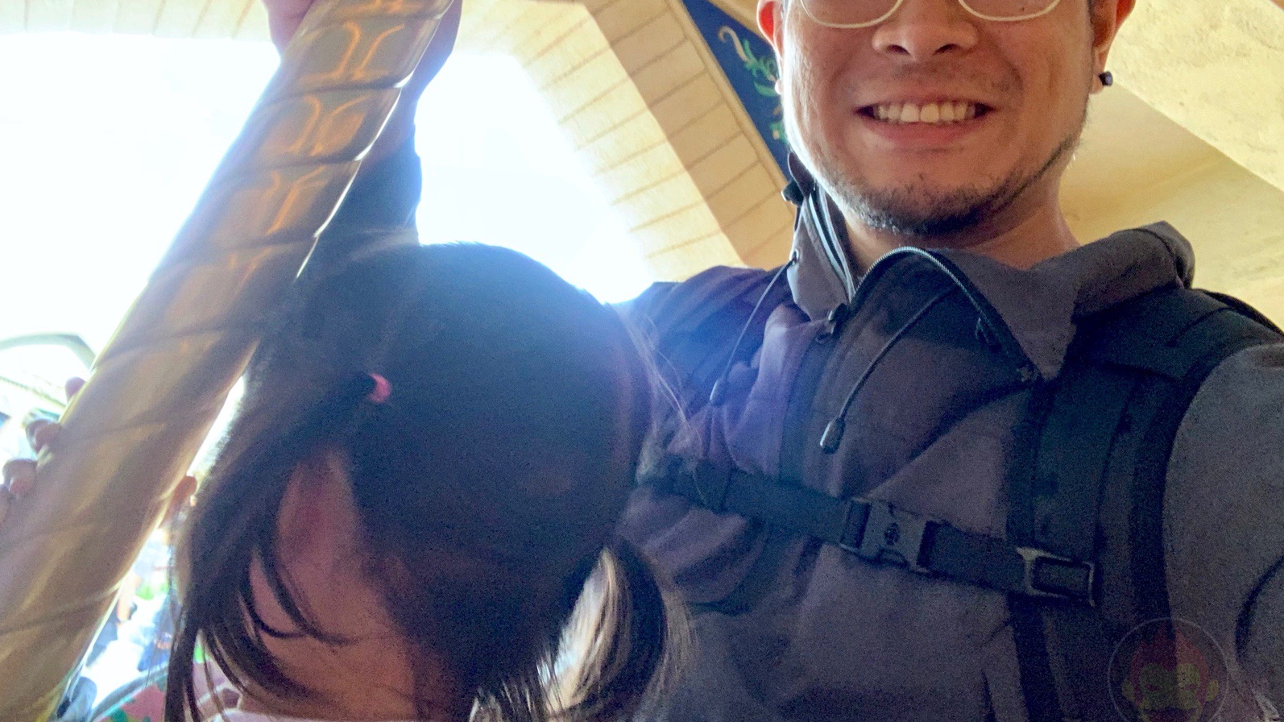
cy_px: 283
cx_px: 641
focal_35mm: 35
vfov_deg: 33.6
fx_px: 1191
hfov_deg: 56.6
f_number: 2.2
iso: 320
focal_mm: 2.87
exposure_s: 1/25
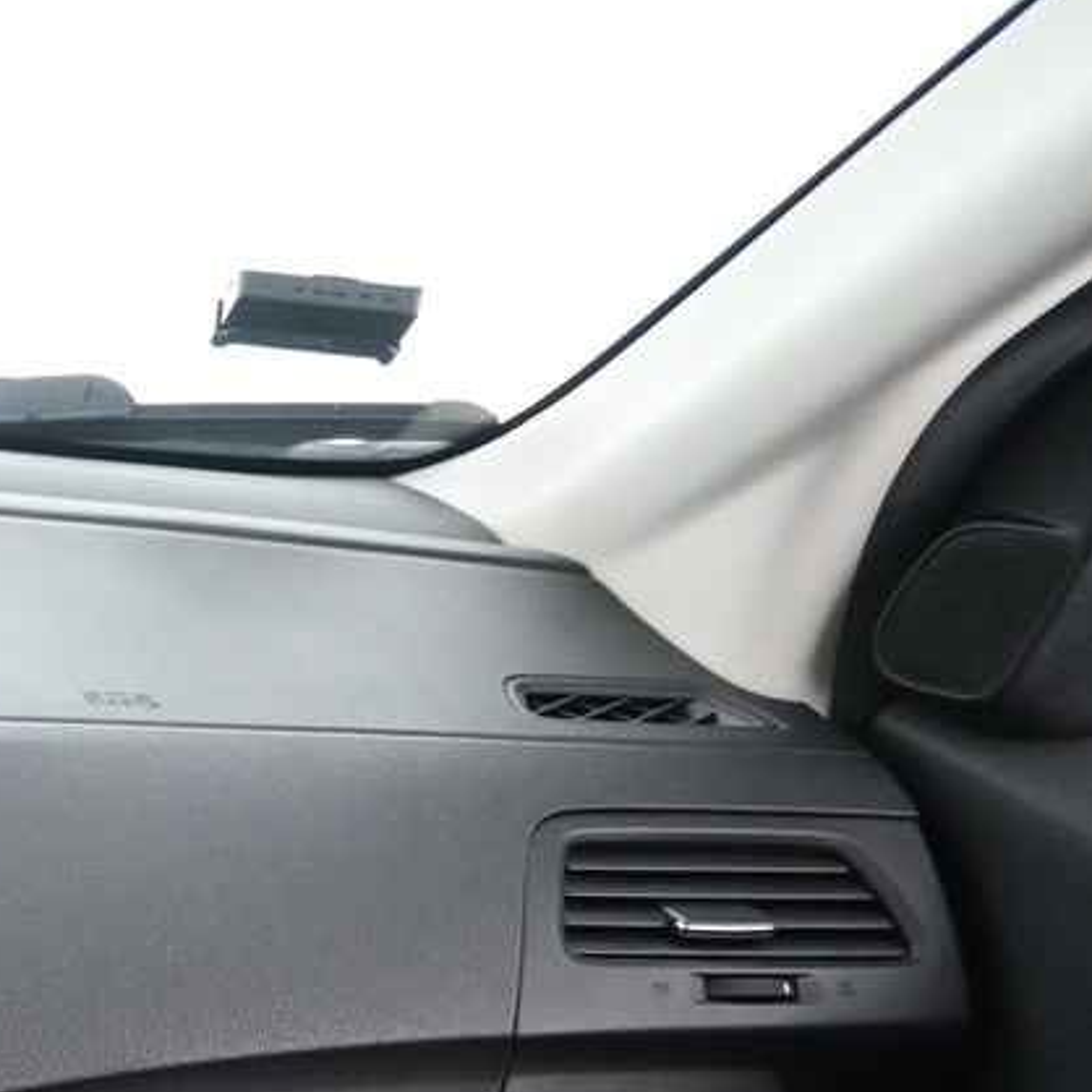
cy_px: 1207
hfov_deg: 17.0
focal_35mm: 79
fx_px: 2820
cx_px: -1019
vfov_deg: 20.8
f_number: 3.5
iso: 2500
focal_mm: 16
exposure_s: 1/20
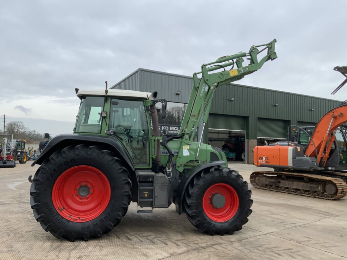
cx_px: 174
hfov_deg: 61.7
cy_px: 130
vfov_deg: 48.2
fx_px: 291
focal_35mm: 29
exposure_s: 1/360
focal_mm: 3
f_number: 1.8
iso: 16
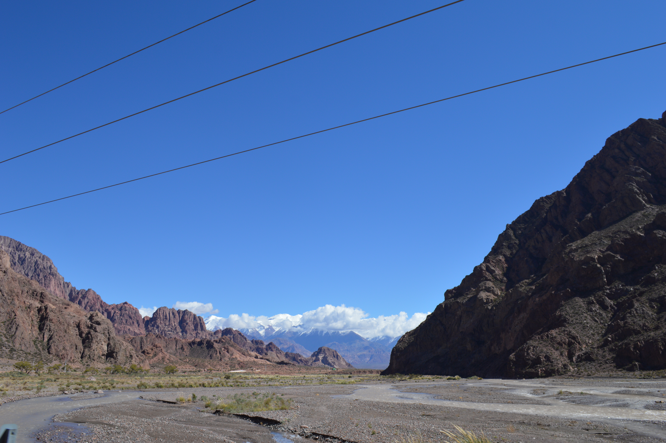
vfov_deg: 43.5
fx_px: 555
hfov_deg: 62.0
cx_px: 333
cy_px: 222
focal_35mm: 30
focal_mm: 20
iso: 100
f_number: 9
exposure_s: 1/320
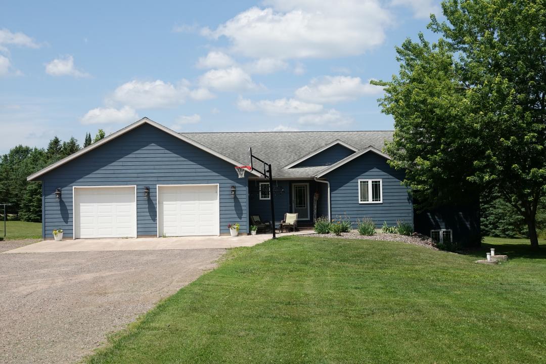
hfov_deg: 44.5
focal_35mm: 44
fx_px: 667
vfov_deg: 30.5
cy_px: 182
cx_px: 273
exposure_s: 1/800
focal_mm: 16.31
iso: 100
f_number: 4
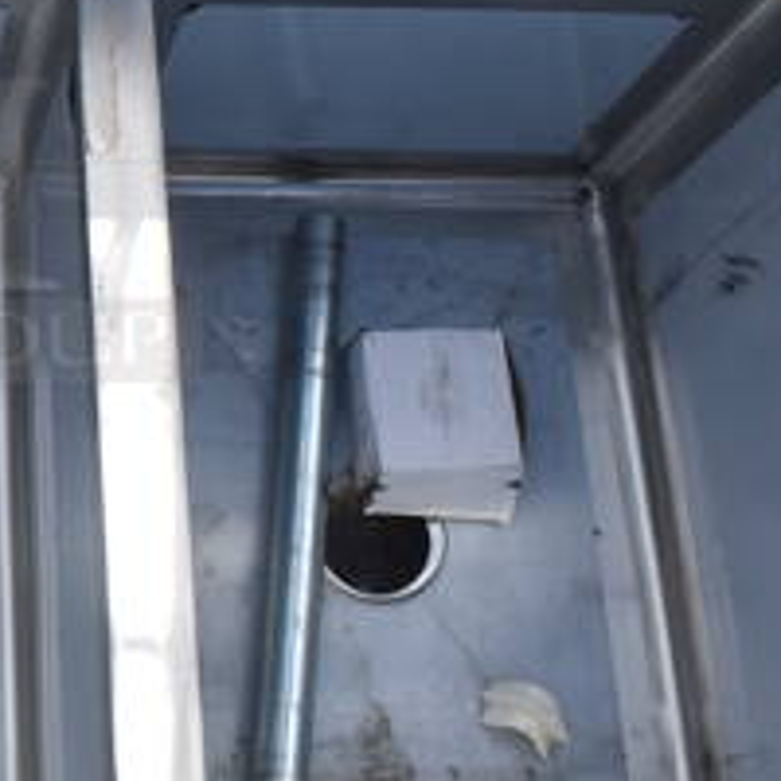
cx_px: -230
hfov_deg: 22.2
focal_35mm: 70
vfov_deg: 24.3
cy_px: 176
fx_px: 1787
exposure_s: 1/400
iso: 200
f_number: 8
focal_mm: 18
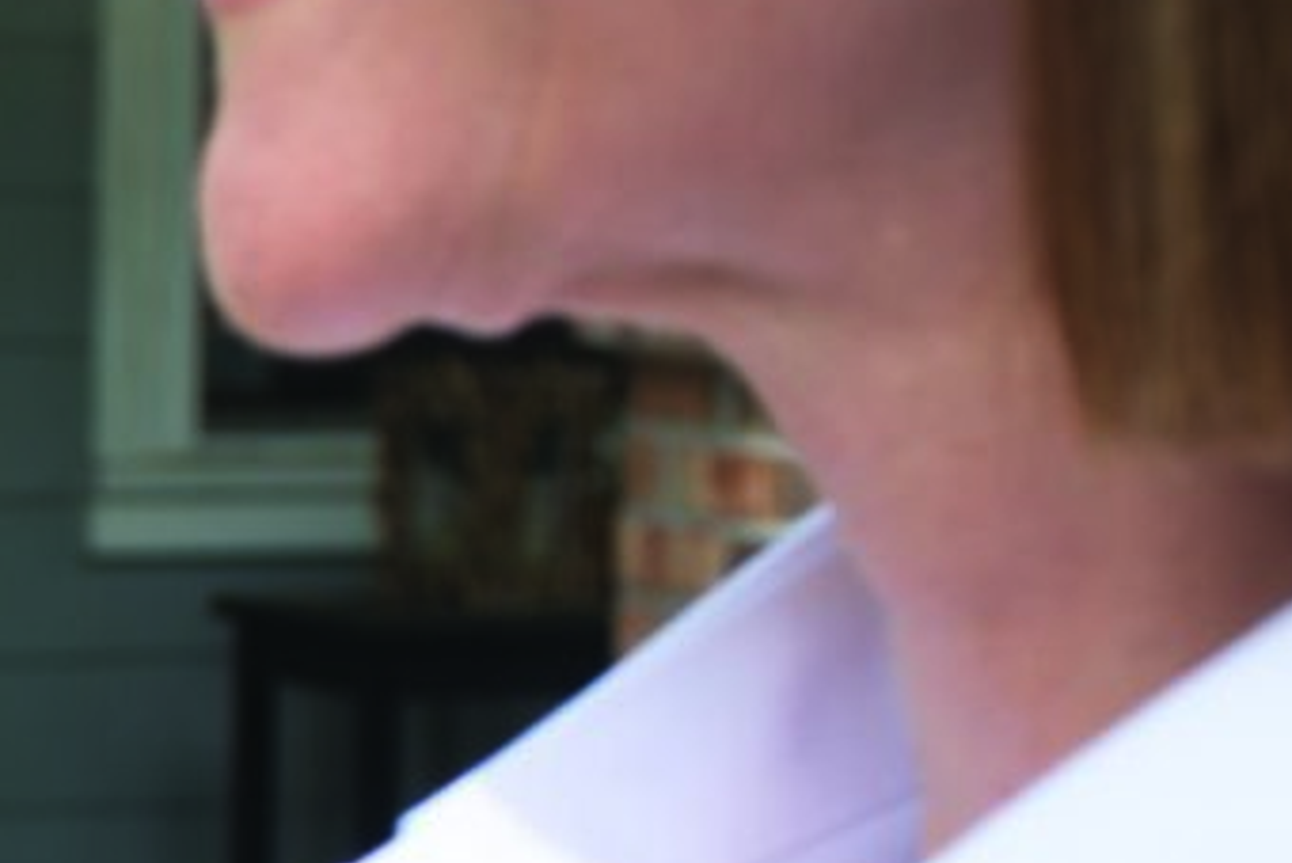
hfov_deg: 7.8
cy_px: 823
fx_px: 8652
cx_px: -1991
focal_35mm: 241
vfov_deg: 5.7
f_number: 6.3
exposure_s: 1/160
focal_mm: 32
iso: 80
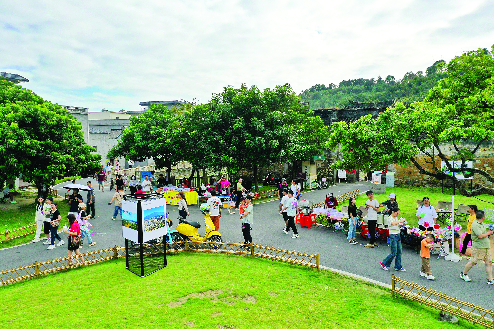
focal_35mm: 28
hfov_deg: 65.5
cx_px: 247
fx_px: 384
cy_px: 164
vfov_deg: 46.4
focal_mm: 10.26
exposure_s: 1/500
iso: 100
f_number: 5.6
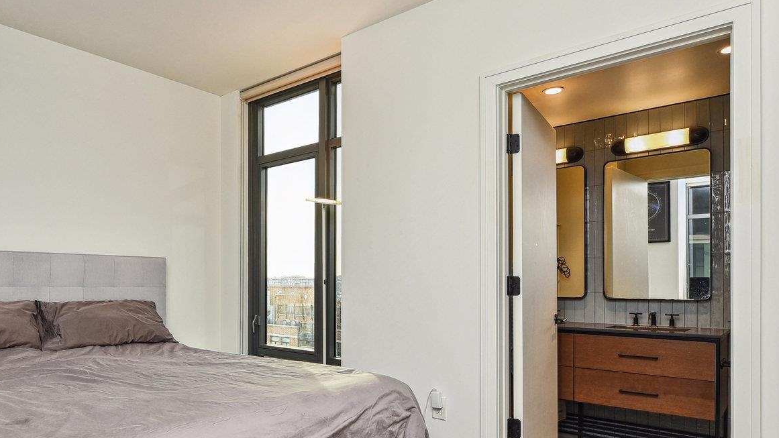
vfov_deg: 43.9
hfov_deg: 70.3
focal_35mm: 26
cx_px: 274
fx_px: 537
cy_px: 283
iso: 400
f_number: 8
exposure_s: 1/40
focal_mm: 16
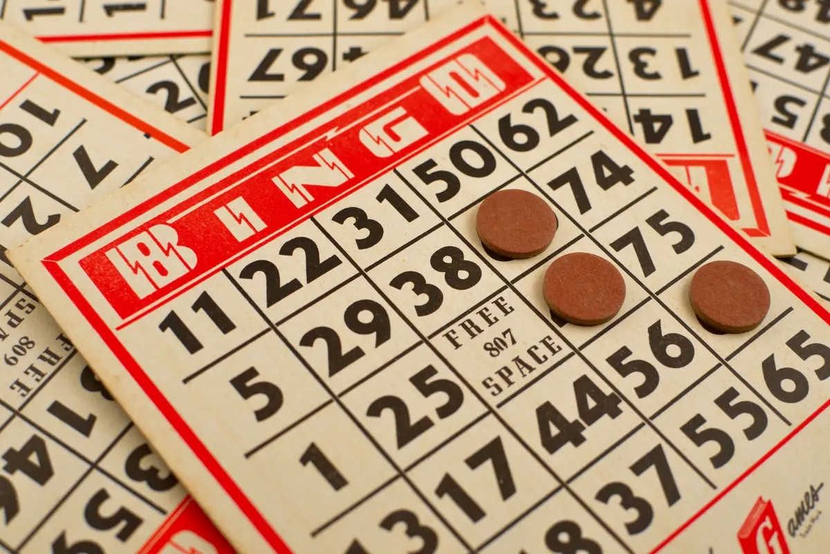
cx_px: 415
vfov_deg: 25.8
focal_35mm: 52
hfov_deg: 37.9
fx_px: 1210
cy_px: 277
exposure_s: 1/160
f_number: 5
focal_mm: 35
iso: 400
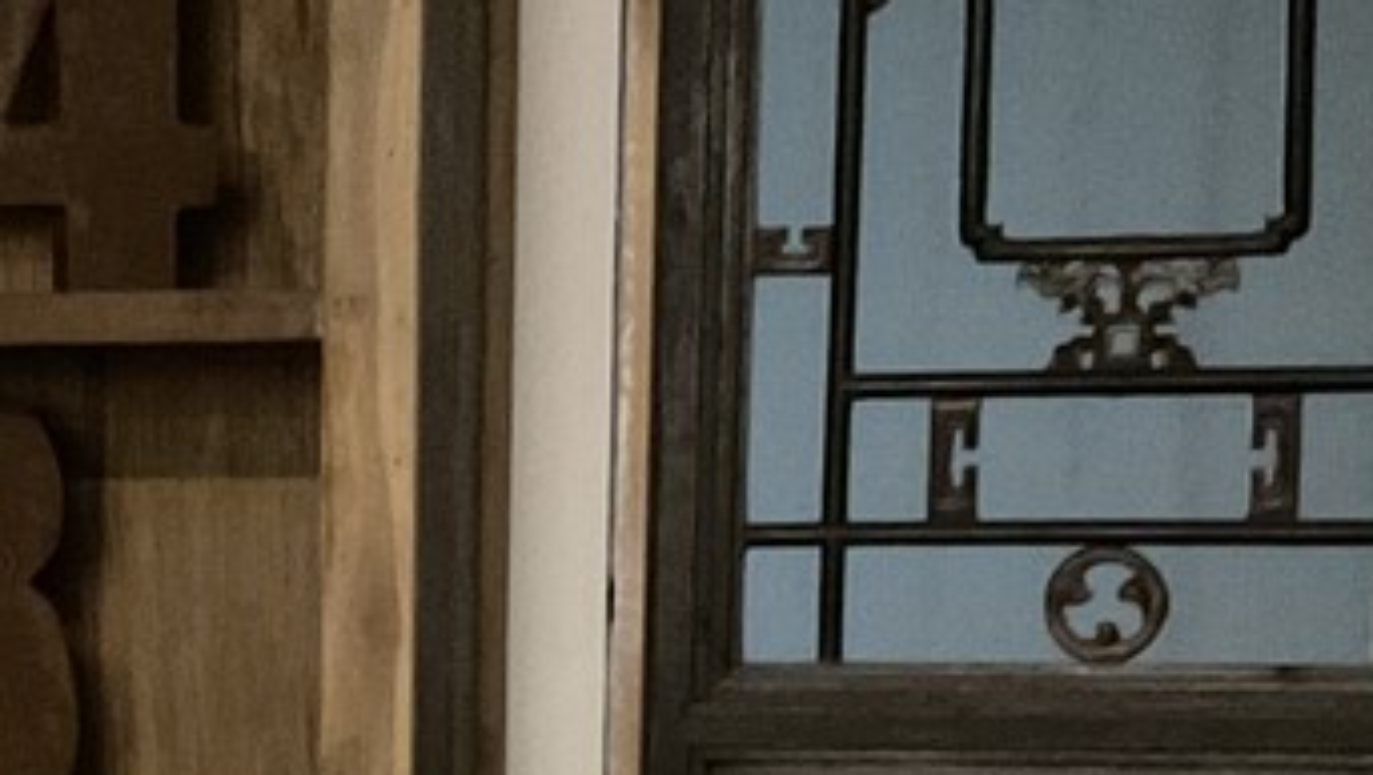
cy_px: 1169
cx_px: -86
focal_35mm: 123
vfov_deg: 9.6
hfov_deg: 16.9
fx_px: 4481
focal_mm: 3
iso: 500
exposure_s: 1/17
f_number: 1.8
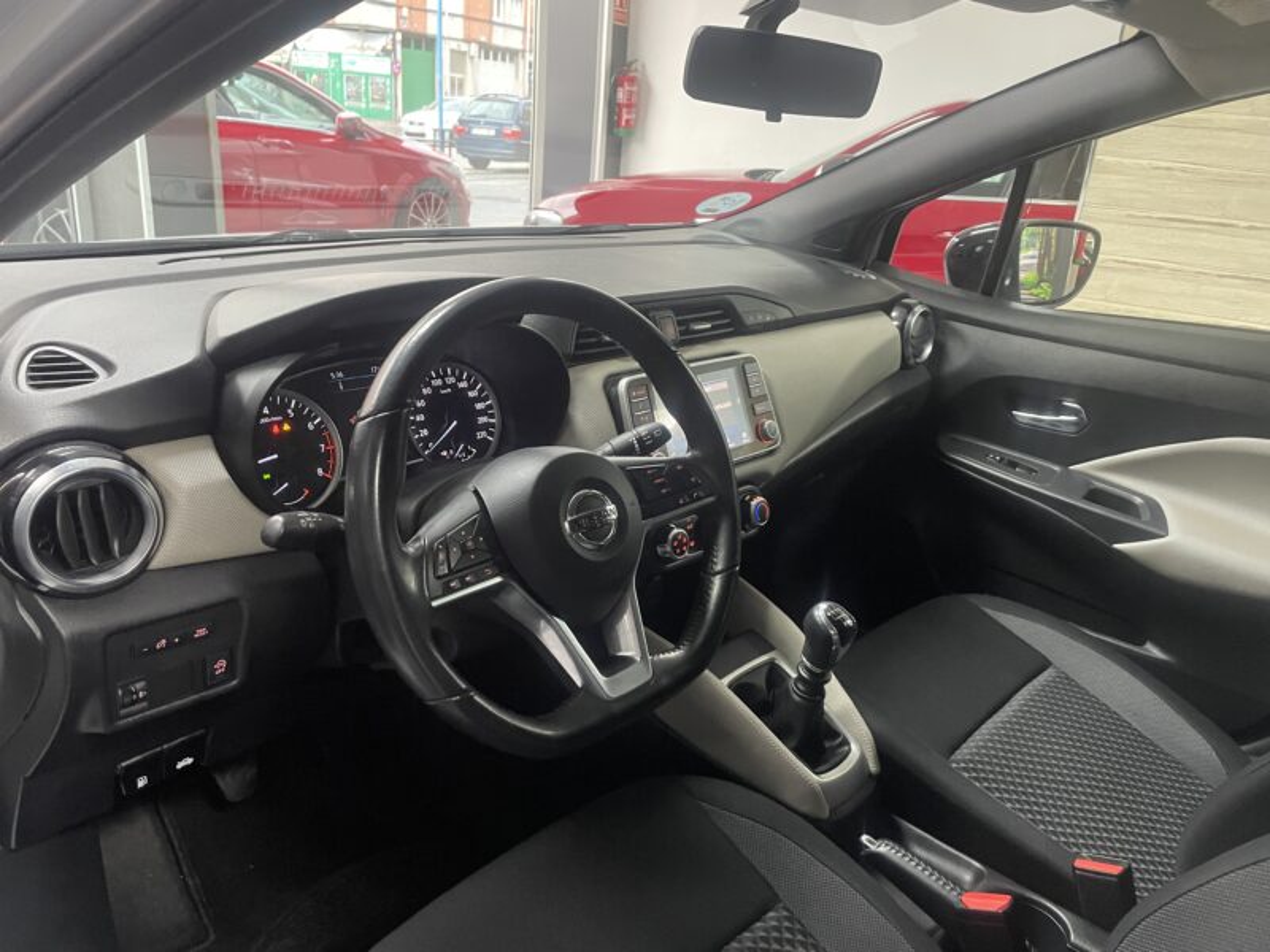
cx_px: 635
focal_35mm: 26
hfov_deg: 67.3
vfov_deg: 53.1
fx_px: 954
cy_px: 476
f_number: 1.6
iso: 500
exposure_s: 1/50
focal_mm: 4.2
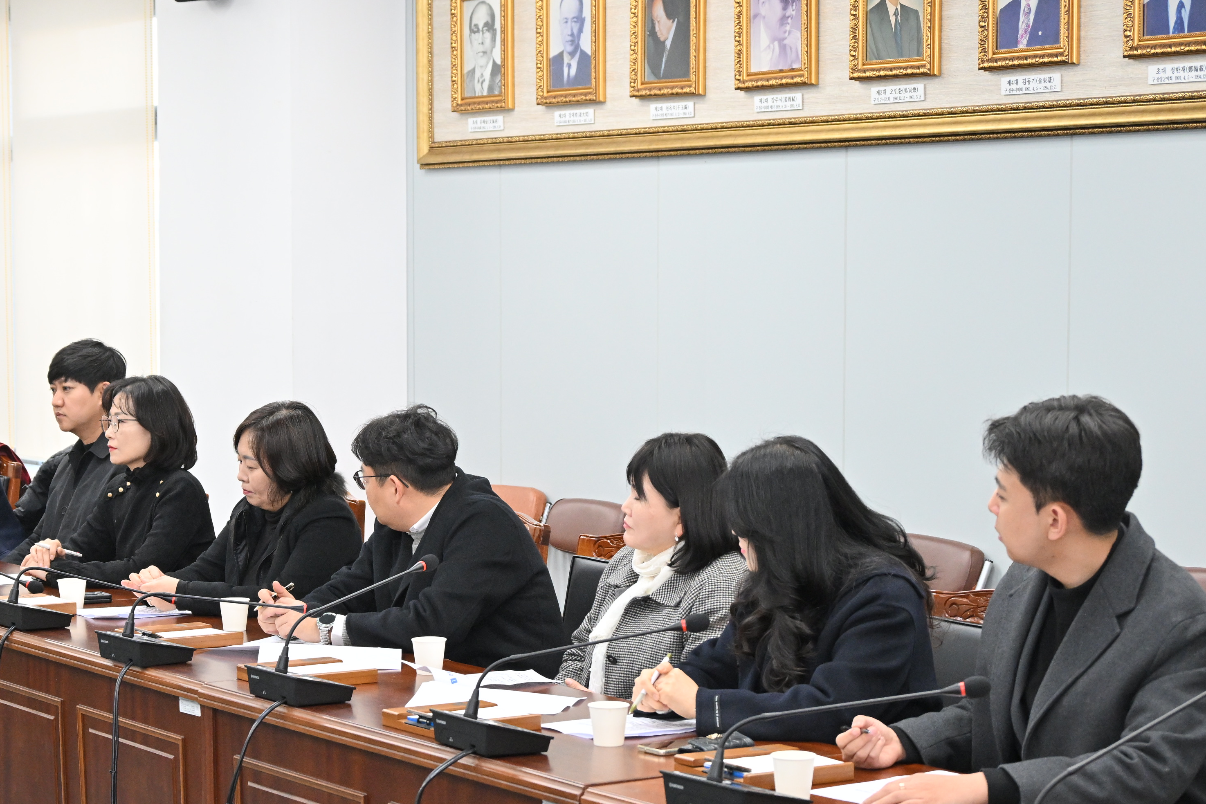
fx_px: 2814
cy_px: 548
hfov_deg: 24.0
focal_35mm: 84
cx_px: 371
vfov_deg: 16.2
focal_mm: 60
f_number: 6.3
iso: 3200
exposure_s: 1/250
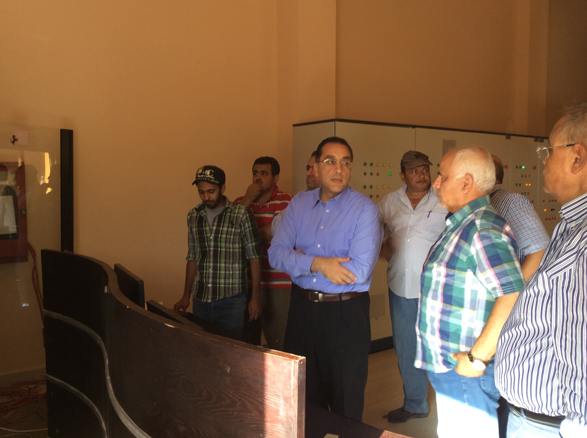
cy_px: 219
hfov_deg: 55.4
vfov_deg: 42.8
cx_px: 294
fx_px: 559
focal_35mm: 33
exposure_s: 1/40
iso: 32
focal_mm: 3.3
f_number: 2.4
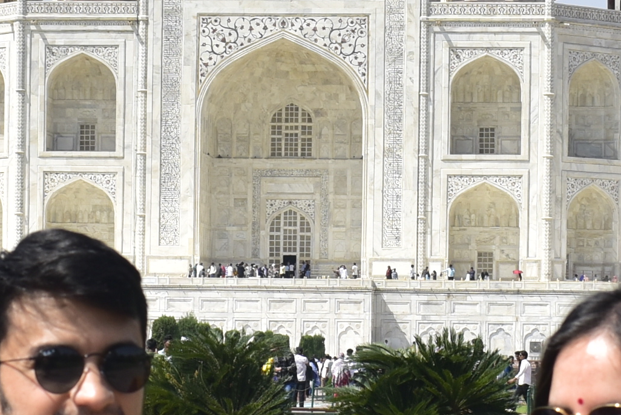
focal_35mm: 184
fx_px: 3175
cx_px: 323
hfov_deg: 11.2
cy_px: 336
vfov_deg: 7.5
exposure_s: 1/250
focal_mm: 28
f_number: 8
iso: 100
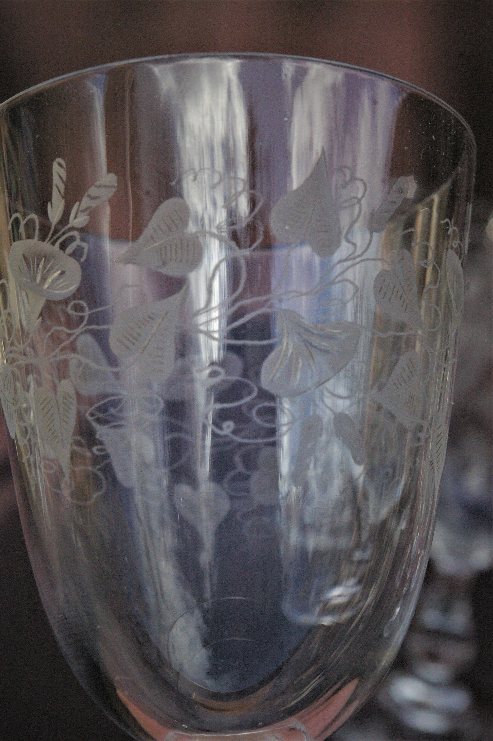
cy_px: 370
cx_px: 246
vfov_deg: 49.6
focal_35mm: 39
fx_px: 803
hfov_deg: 34.1
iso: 1600
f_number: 8
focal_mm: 26
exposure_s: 1/750
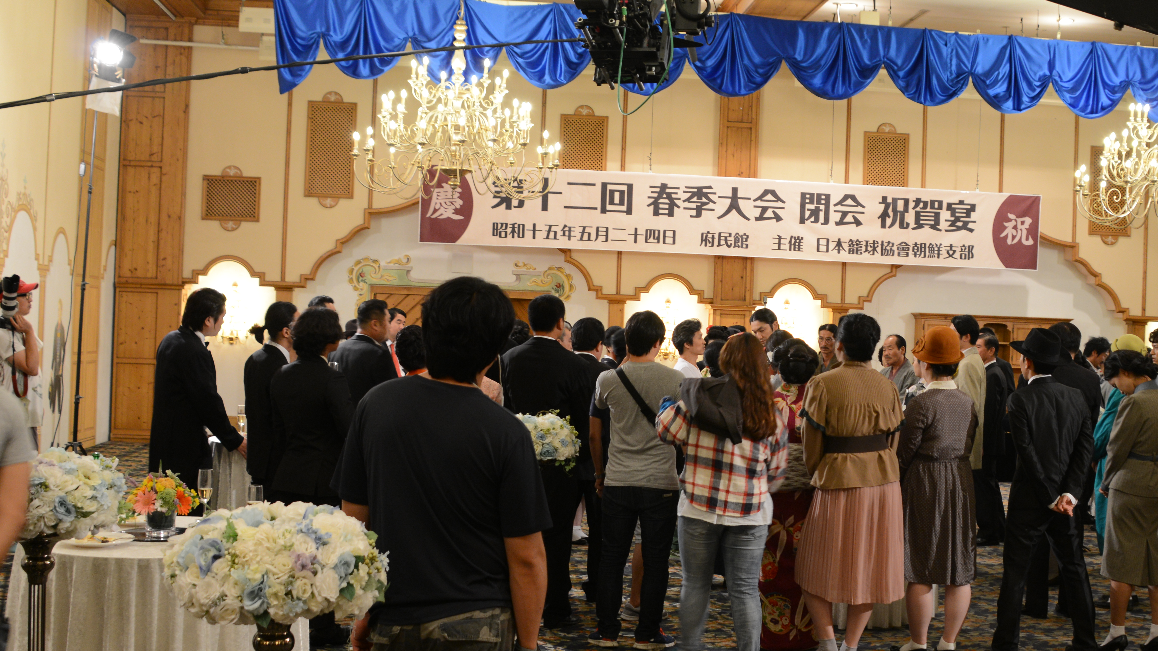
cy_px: 316
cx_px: 729
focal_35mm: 48
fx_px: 1474
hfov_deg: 42.5
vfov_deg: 24.9
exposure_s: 1/20
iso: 720
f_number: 5
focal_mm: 28
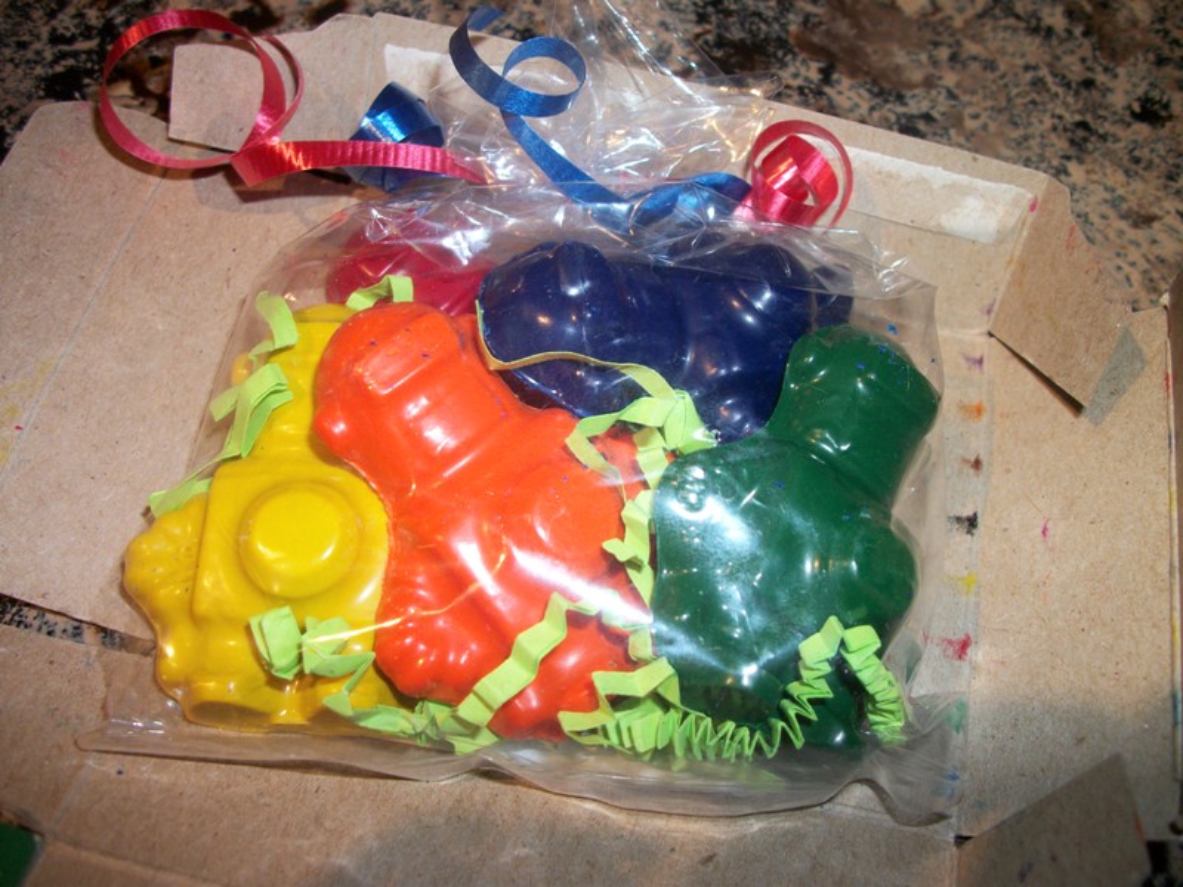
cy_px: 444
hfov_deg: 56.8
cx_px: 592
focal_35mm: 32
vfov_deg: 44.2
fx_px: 1094
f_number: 2.9
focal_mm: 5.7
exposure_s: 1/30
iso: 80
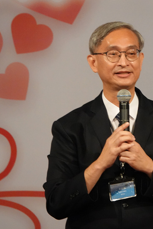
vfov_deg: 2.6
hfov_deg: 1.7
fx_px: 5133
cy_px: 112
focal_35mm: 805
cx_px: 118
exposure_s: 1/60
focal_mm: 183.43
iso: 2500
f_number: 4
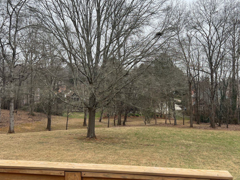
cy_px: 98
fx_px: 229
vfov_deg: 42.9
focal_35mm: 33
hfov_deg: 55.3
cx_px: 131
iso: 50
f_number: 1.5
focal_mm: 5.7
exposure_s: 1/518
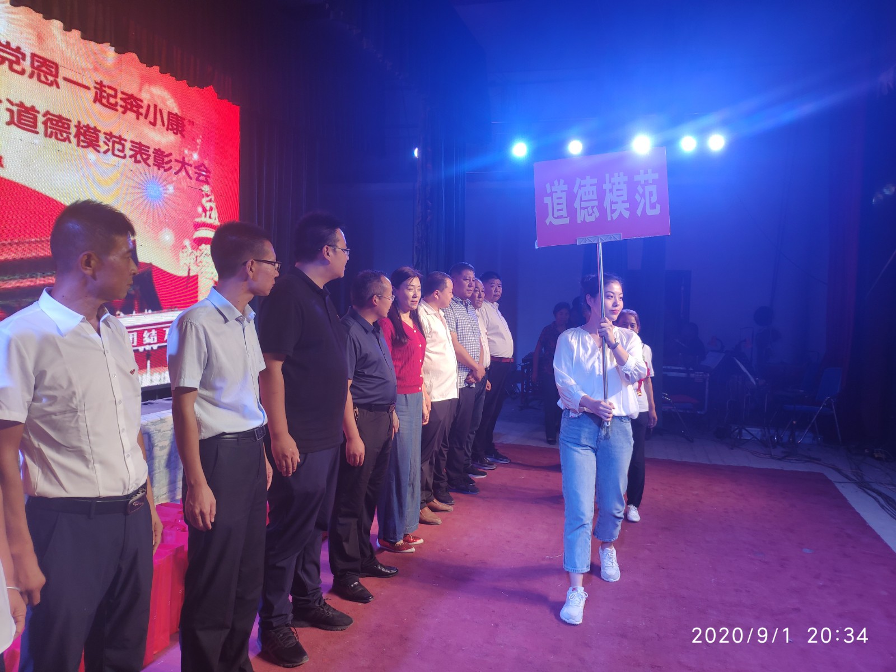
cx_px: 448
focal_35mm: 21
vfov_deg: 63.4
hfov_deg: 79.0
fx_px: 544
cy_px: 336
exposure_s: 1/100
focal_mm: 4.22
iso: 102
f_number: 1.8
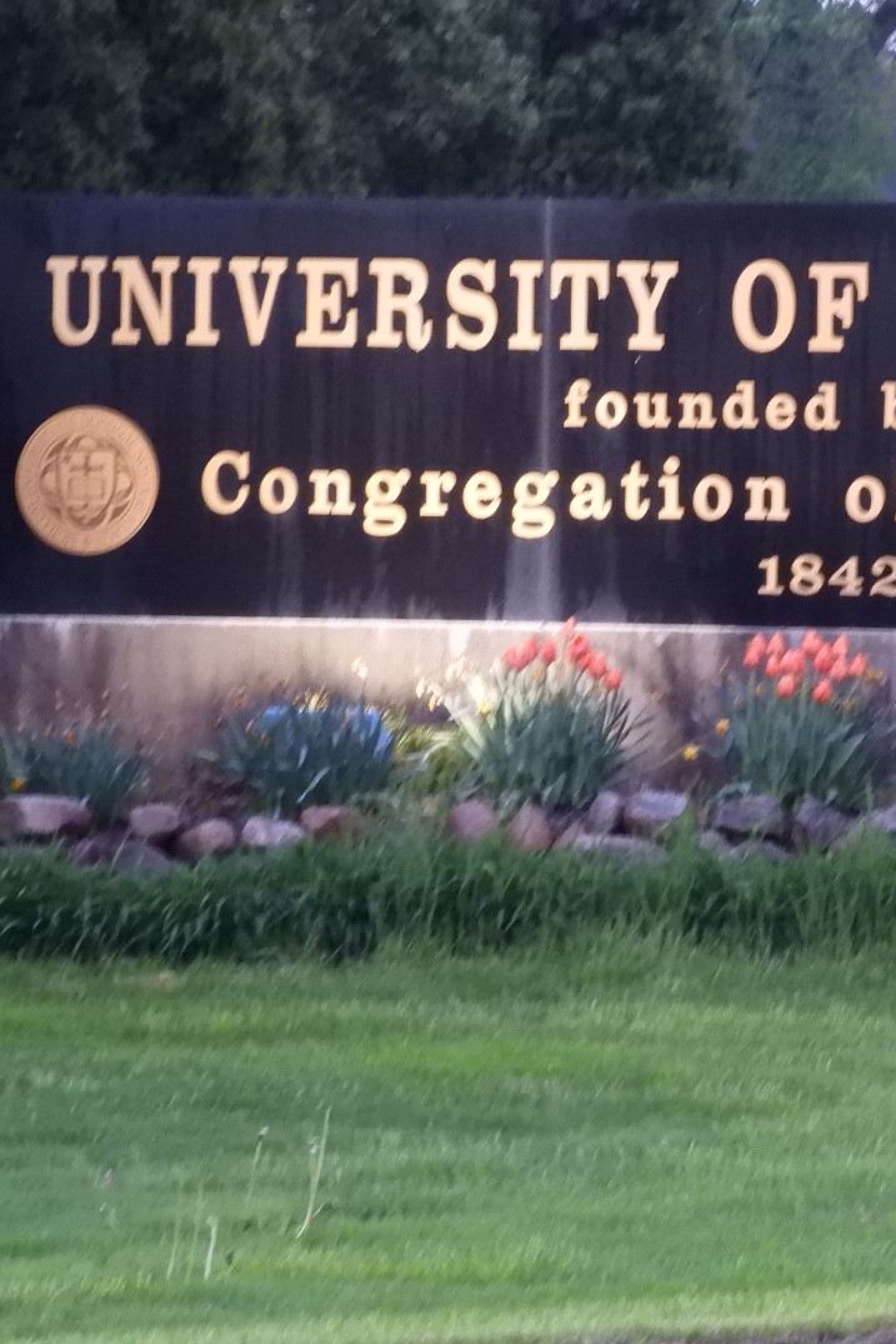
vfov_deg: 9.8
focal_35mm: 209
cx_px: 880
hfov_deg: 6.6
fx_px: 7800
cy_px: 670
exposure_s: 1/25
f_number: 5.2
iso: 1600
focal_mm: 26.9
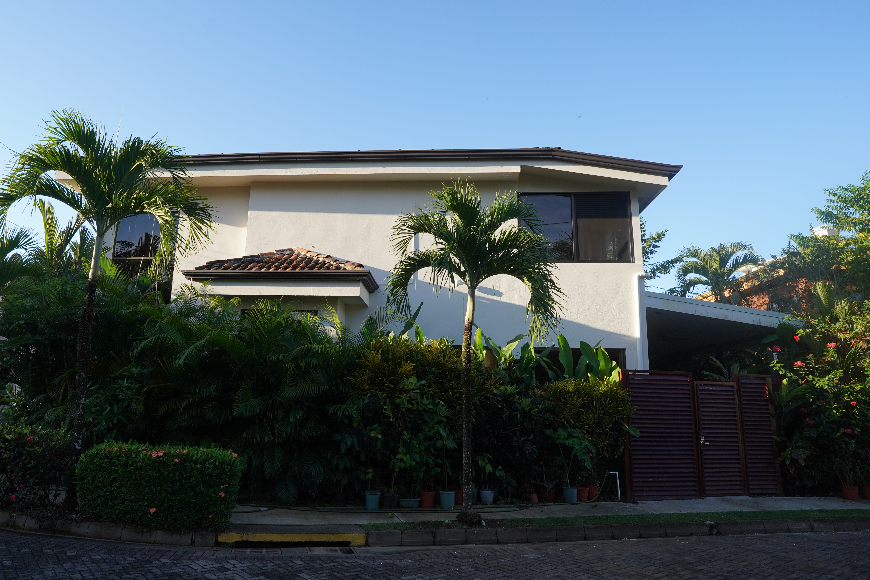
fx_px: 556
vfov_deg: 55.0
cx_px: 369
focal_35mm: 23
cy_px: 264
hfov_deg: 75.6
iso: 400
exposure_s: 1/400
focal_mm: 18
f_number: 7.1
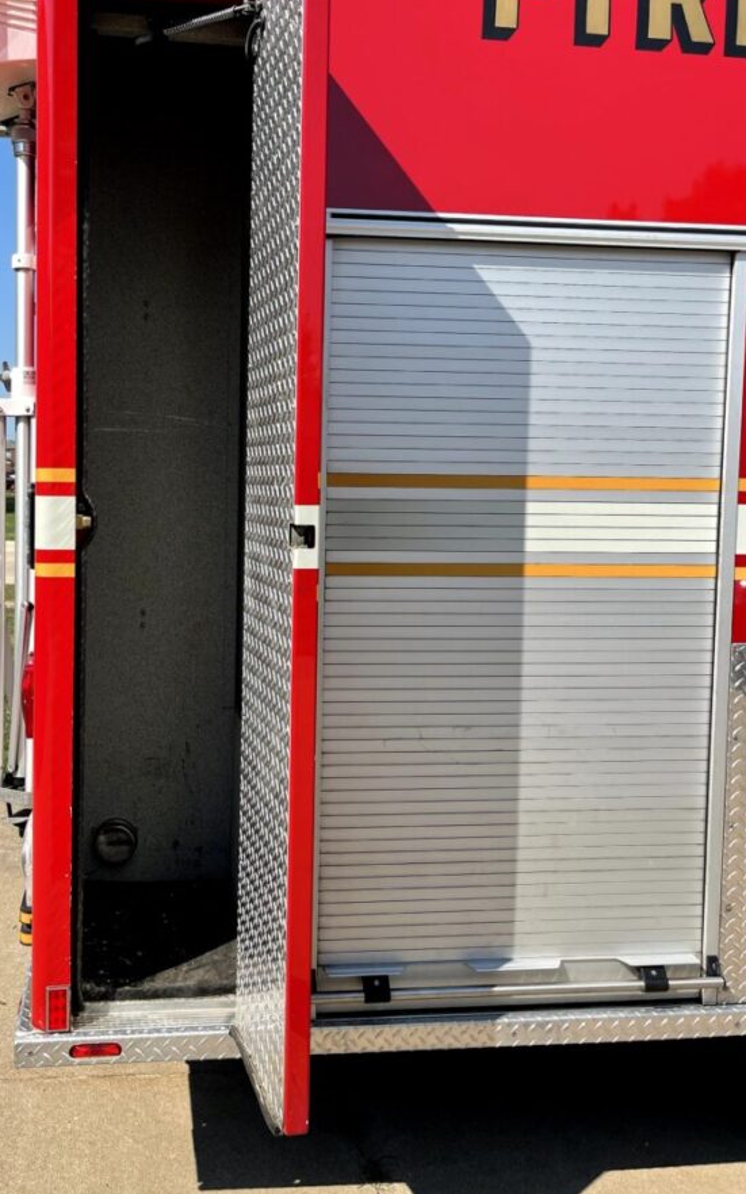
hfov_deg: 39.0
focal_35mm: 32
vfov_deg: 59.5
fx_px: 1041
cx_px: 250
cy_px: 532
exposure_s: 1/2660
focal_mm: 5.1
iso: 32
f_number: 1.6
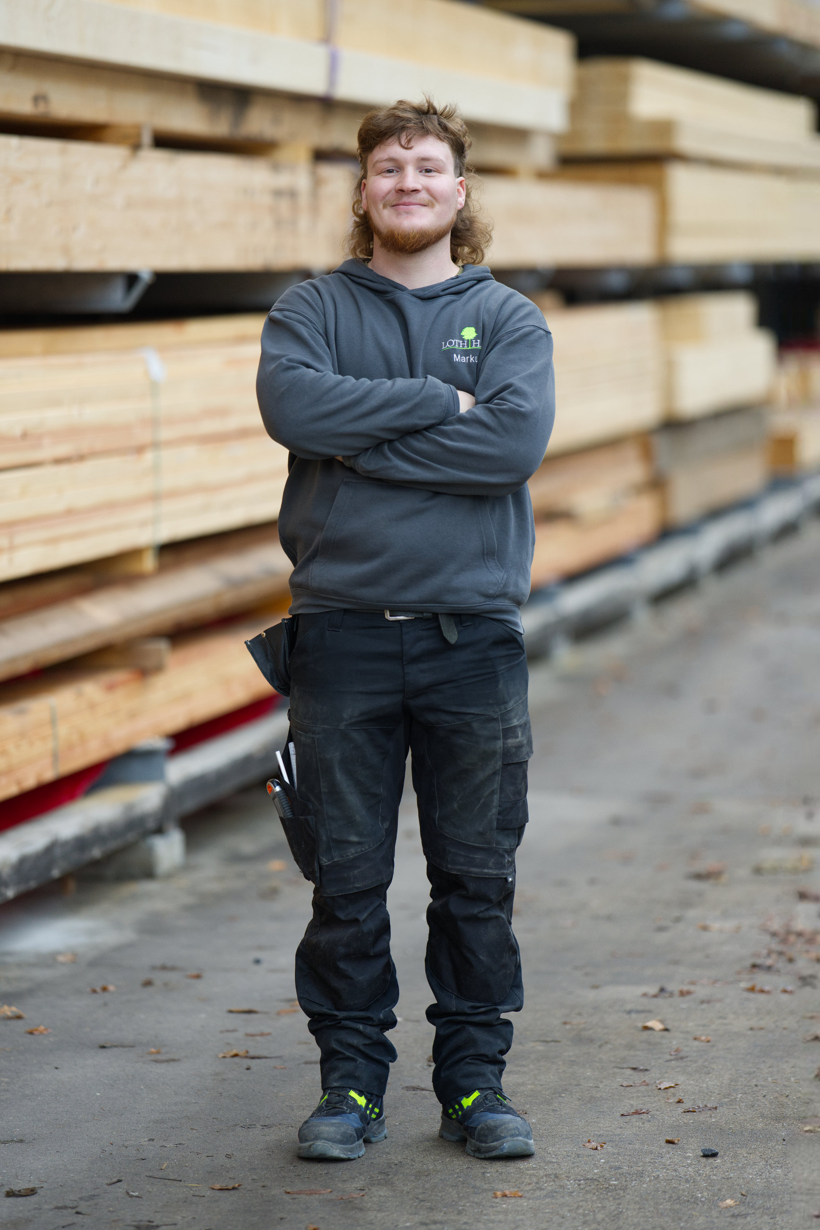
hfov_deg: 10.2
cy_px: 615
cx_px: 410
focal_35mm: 135
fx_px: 4612
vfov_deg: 15.2
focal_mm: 135
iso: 1000
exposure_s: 1/640
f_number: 1.8
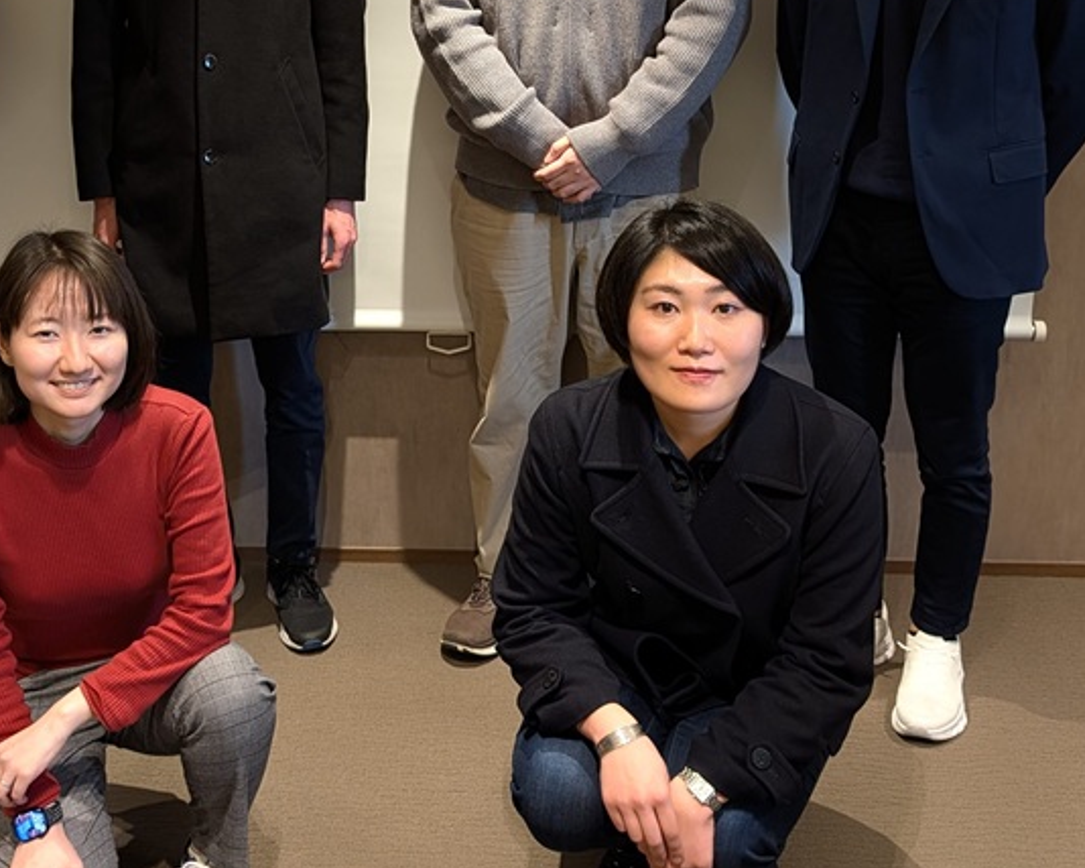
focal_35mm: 45
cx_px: 406
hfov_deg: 40.9
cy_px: 233
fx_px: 1445
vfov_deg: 32.9
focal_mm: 6.9
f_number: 1.68
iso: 129
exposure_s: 1/30
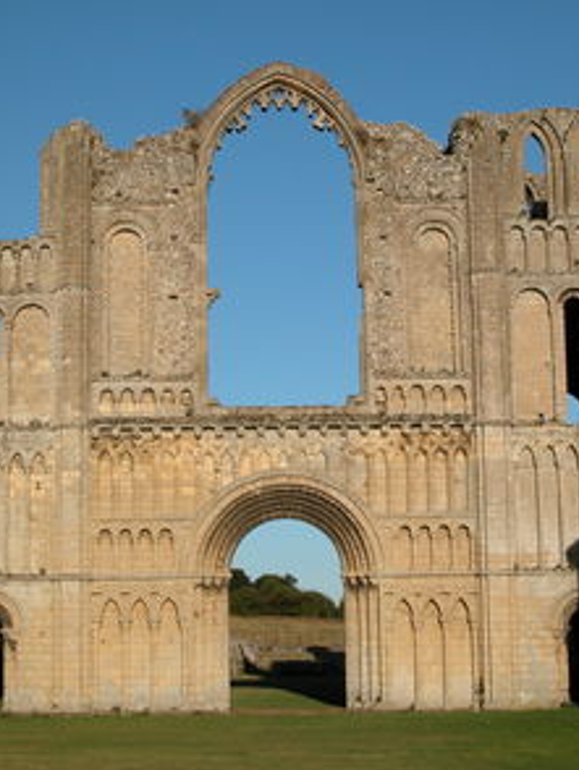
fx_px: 1514
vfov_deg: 28.5
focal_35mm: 68
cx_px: 301
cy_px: 388
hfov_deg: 21.6
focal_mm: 12.7
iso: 100
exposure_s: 1/388
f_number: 7.6
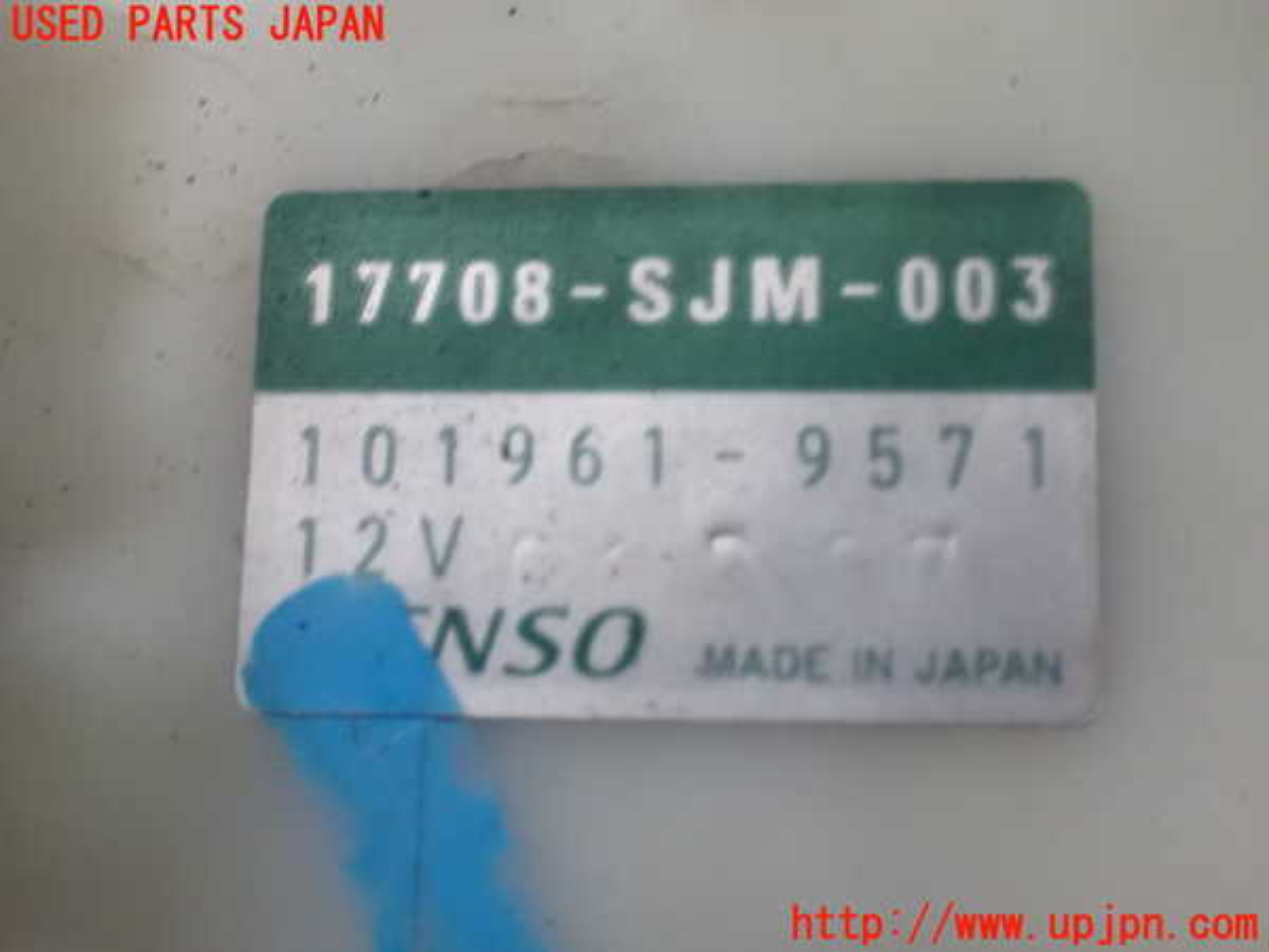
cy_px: 476
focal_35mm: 47
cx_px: 634
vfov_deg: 30.9
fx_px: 1723
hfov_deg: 40.4
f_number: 3.1
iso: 1600
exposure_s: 1/25
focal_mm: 8.4
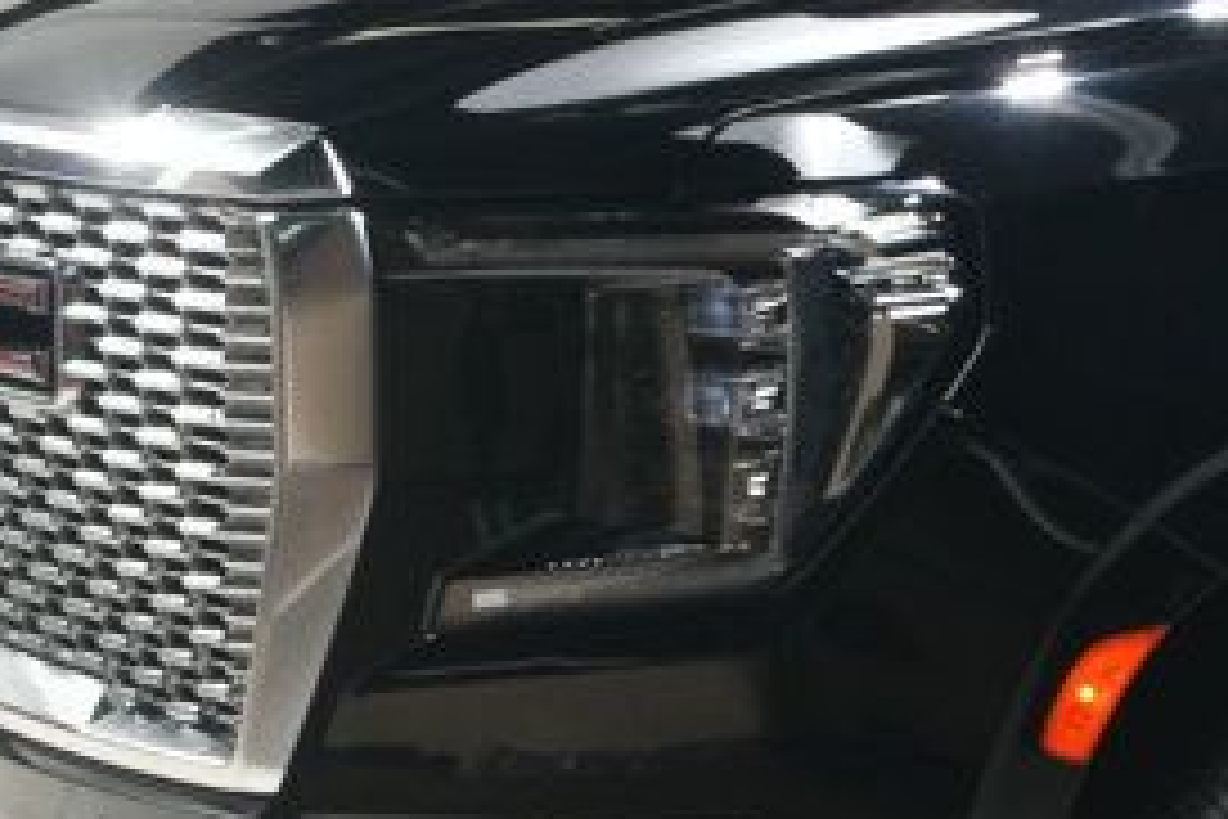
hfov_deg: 14.1
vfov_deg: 10.1
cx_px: 1885
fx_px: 4605
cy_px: 576
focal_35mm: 135
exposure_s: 1/160
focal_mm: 24
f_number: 10
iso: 100
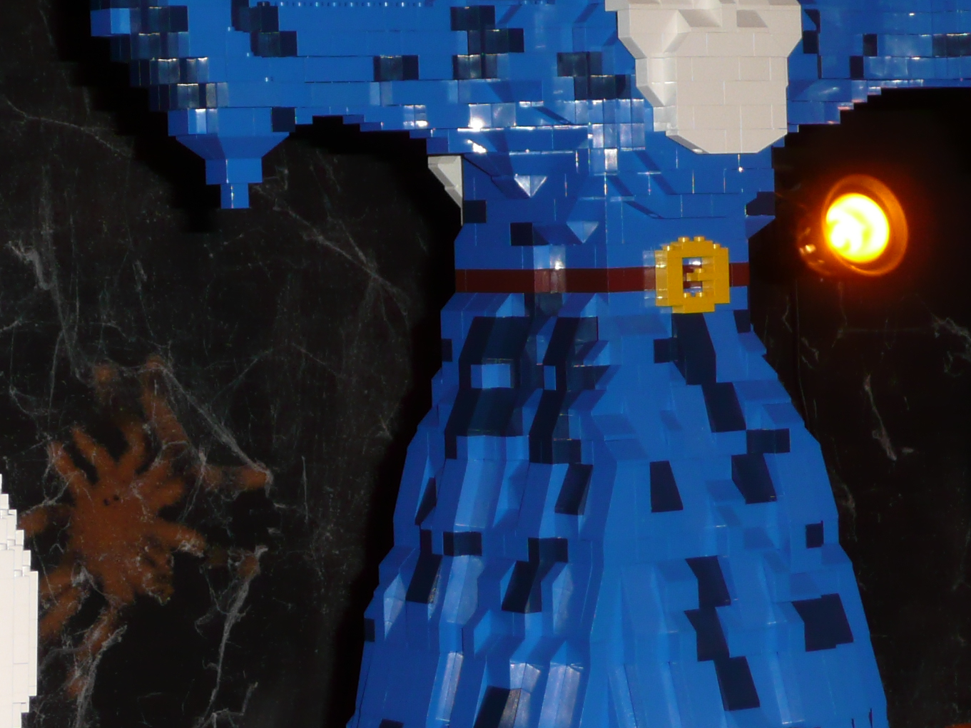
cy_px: 199
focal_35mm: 120
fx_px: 3366
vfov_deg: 12.3
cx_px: 439
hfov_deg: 16.4
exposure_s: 1/30
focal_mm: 9.5
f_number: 4.4
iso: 100
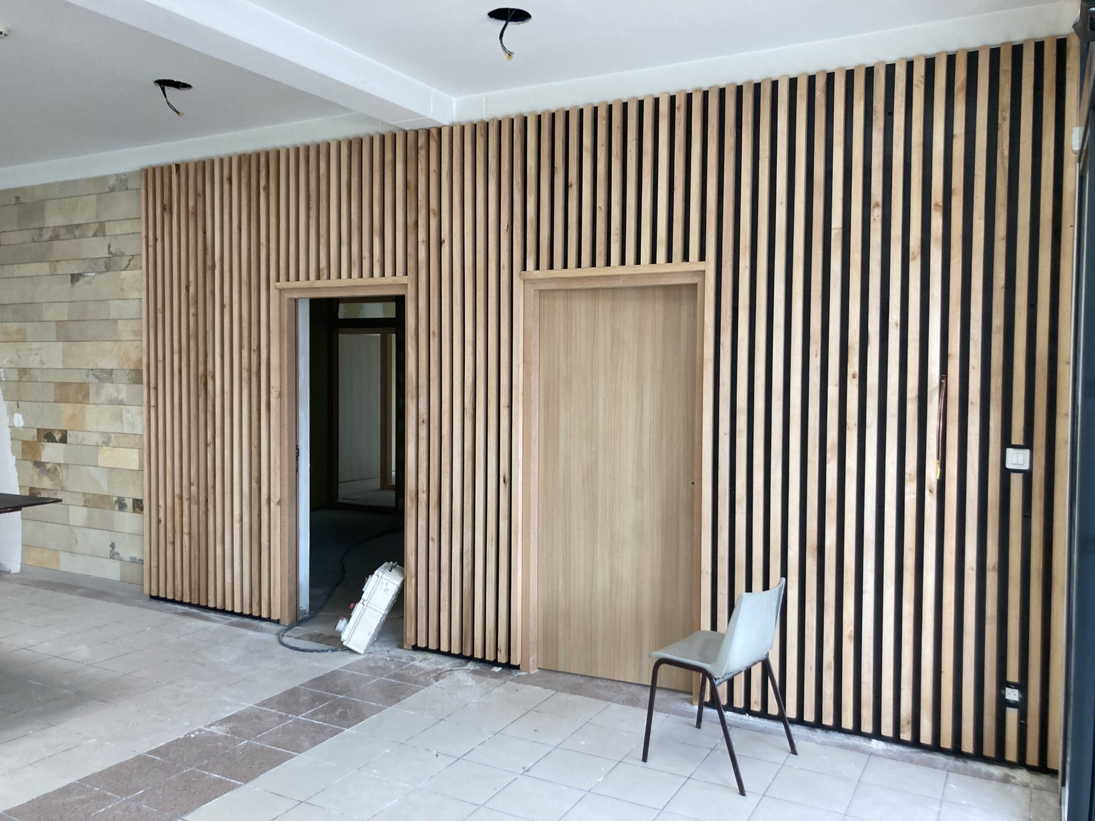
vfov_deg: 49.7
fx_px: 886
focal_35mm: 28
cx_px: 548
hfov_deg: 63.4
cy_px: 410
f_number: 1.8
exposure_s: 1/82
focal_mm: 3.99
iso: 80
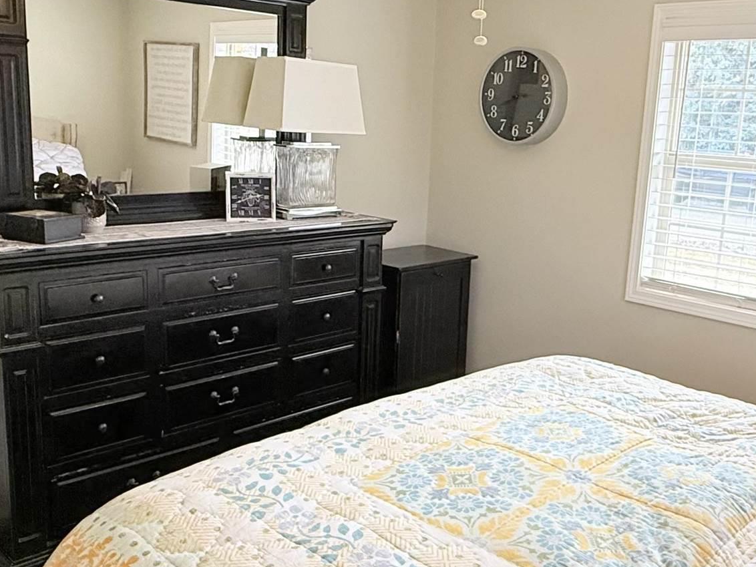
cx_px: 443
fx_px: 830
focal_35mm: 38
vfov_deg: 37.7
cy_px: 282
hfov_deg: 48.8
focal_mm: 2.22
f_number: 2.2
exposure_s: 1/120
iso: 160
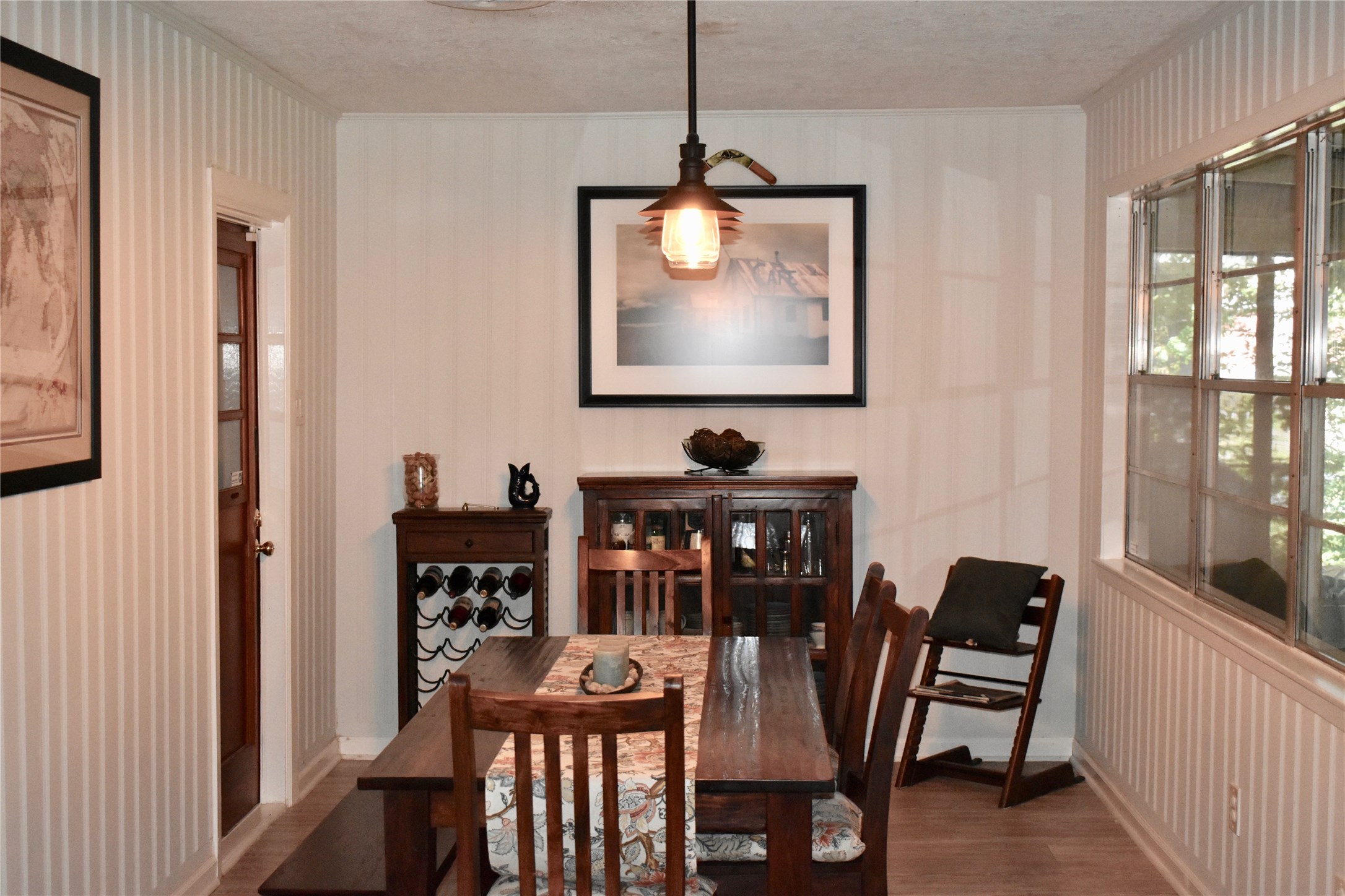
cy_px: 448
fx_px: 1737
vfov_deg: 28.9
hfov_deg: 42.3
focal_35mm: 46
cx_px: 672
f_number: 4.2
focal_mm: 31
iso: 3200
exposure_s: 1/200
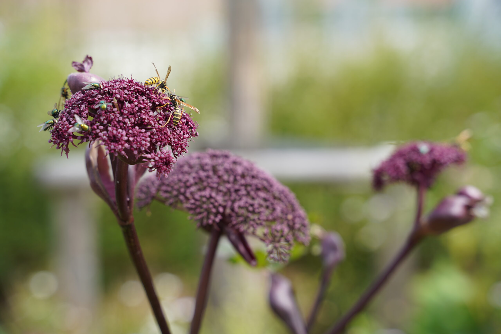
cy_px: 167
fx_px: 1044
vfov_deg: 18.2
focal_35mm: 75
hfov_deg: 27.0
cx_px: 250
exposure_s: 1/250
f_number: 4.5
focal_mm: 75
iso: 100
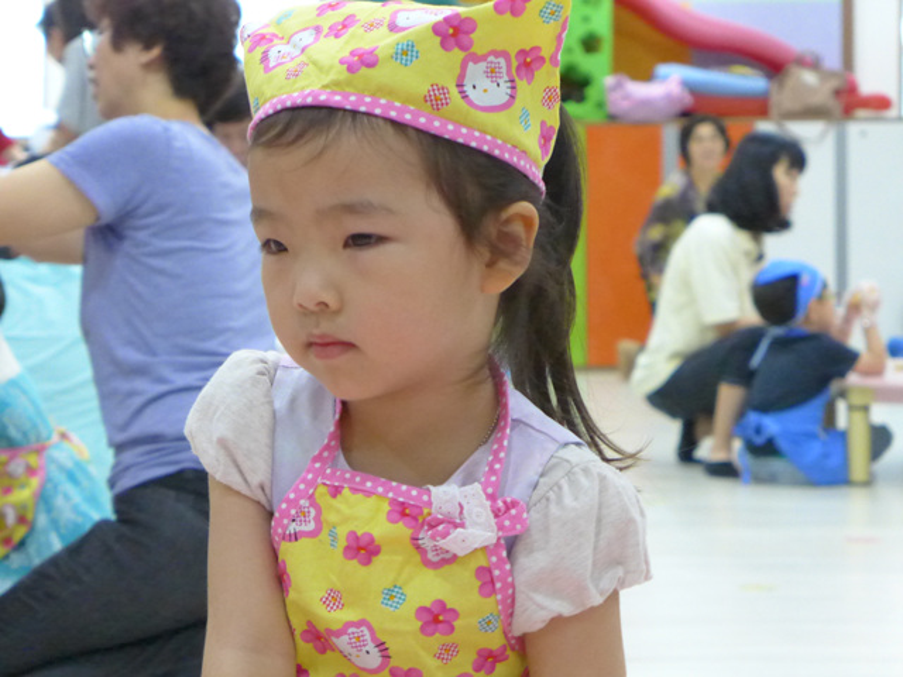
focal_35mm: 90
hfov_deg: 21.8
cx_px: 452
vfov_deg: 16.4
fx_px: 2348
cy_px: 338
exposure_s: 1/400
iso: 1600
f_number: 2.3
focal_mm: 17.7
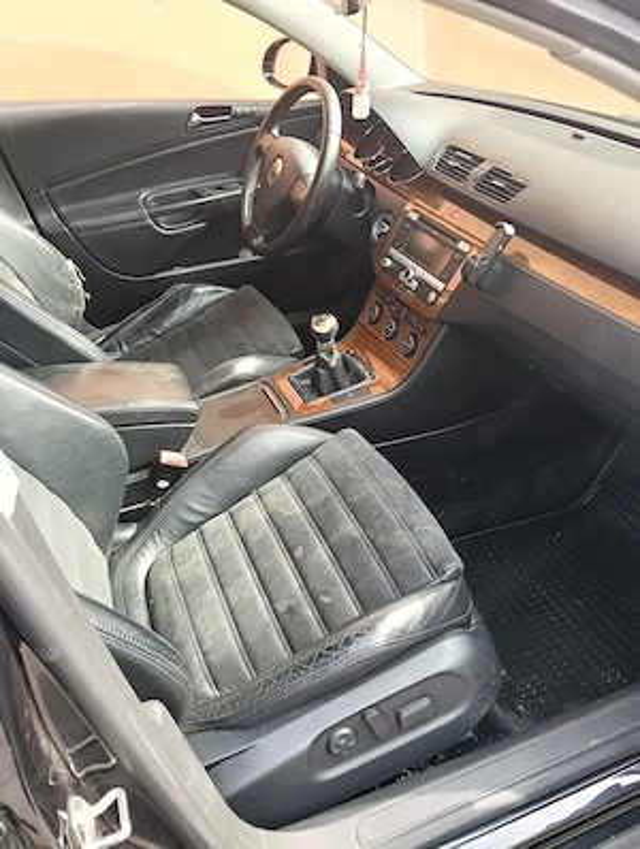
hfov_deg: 51.5
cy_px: 424
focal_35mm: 27
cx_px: 320
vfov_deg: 65.2
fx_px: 663
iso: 64
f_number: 1.8
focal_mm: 3.98
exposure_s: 1/50
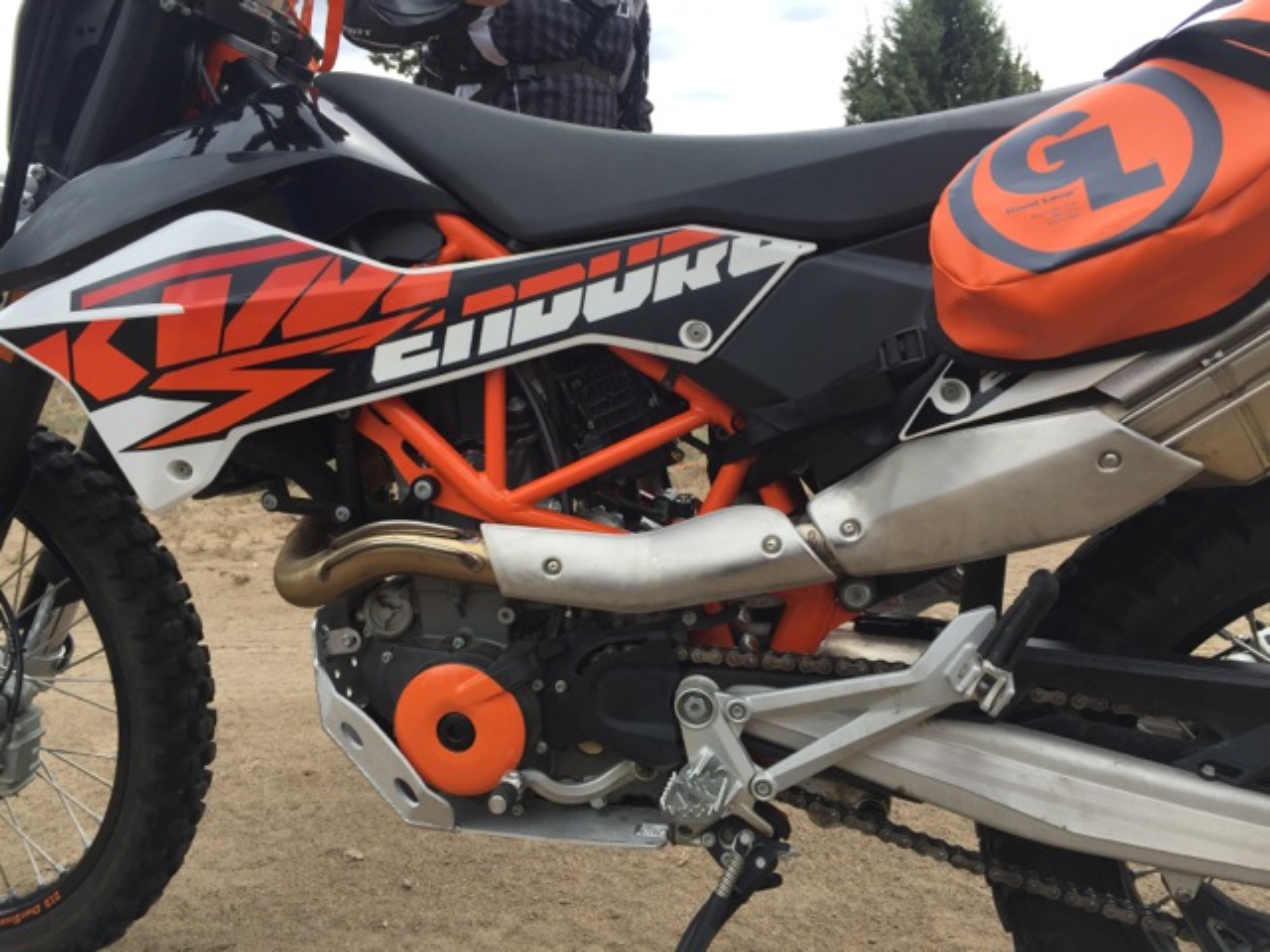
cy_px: 476
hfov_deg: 61.7
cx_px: 635
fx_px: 1064
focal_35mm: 29
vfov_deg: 48.2
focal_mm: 4.15
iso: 32
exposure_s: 1/1068
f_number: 2.2
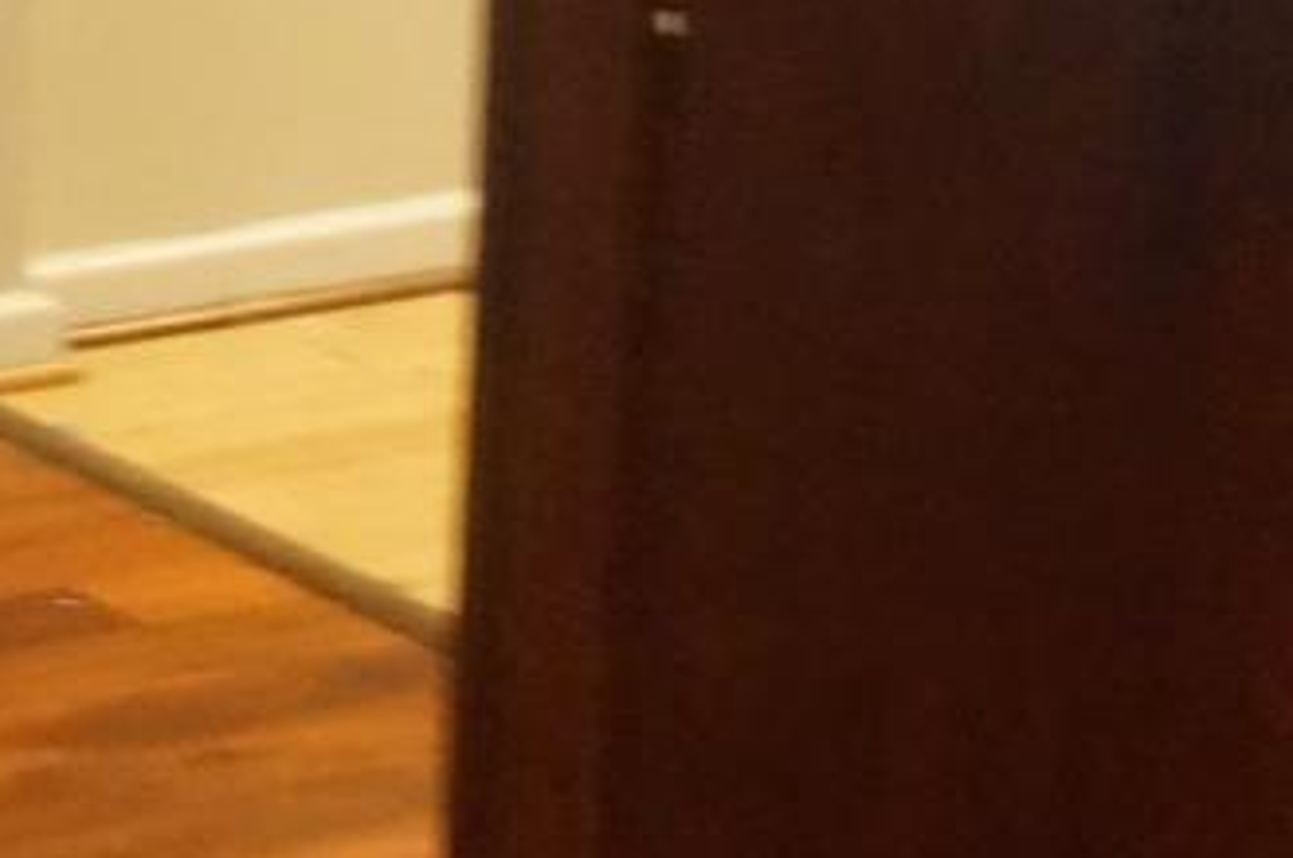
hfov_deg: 11.4
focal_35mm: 149
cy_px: -670
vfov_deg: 8.8
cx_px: -1834
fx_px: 5344
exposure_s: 1/4
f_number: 16
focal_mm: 16
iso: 3200
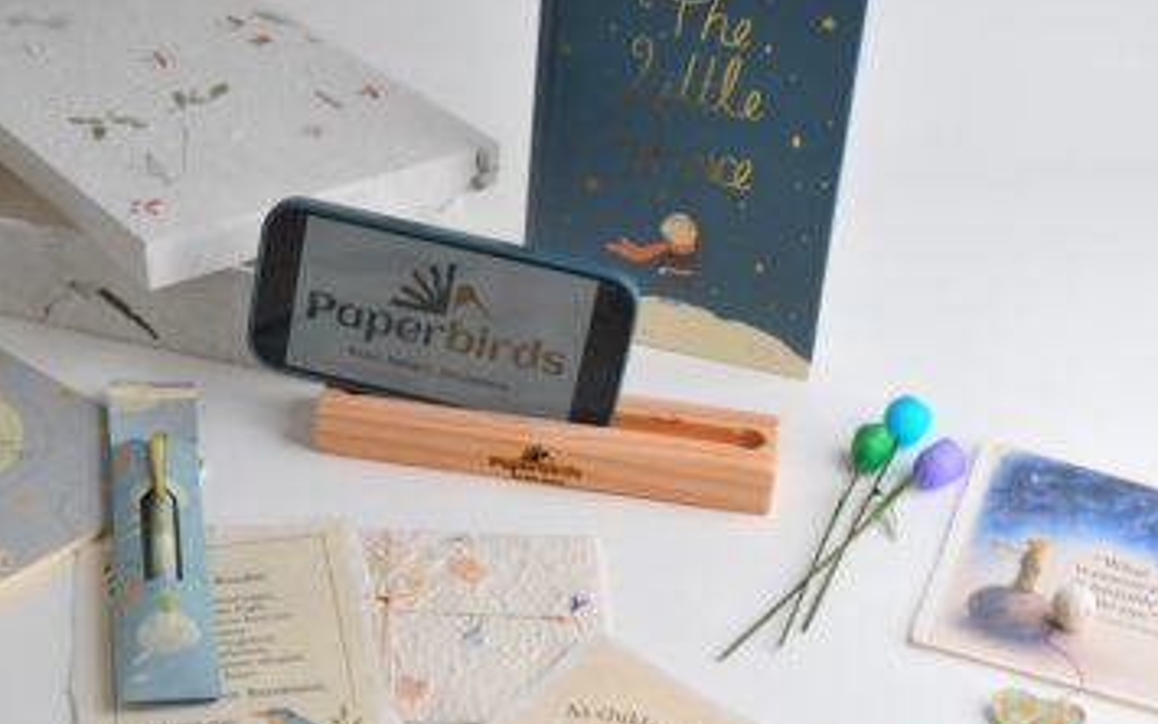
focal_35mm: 62
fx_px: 1957
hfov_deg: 32.7
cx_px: 401
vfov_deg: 20.9
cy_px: 430
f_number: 8
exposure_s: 1/200
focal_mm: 24
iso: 250
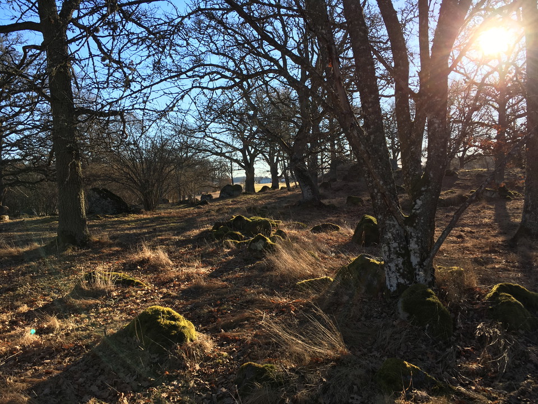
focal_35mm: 29
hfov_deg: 61.7
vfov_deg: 48.2
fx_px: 451
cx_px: 269
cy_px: 202
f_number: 2.2
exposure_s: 1/516
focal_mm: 4.15
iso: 25
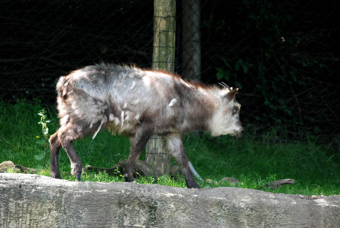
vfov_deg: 5.4
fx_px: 2411
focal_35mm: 255
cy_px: 114
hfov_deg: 8.1
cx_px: 170
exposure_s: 1/1250
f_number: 4.8
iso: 1600
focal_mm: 170
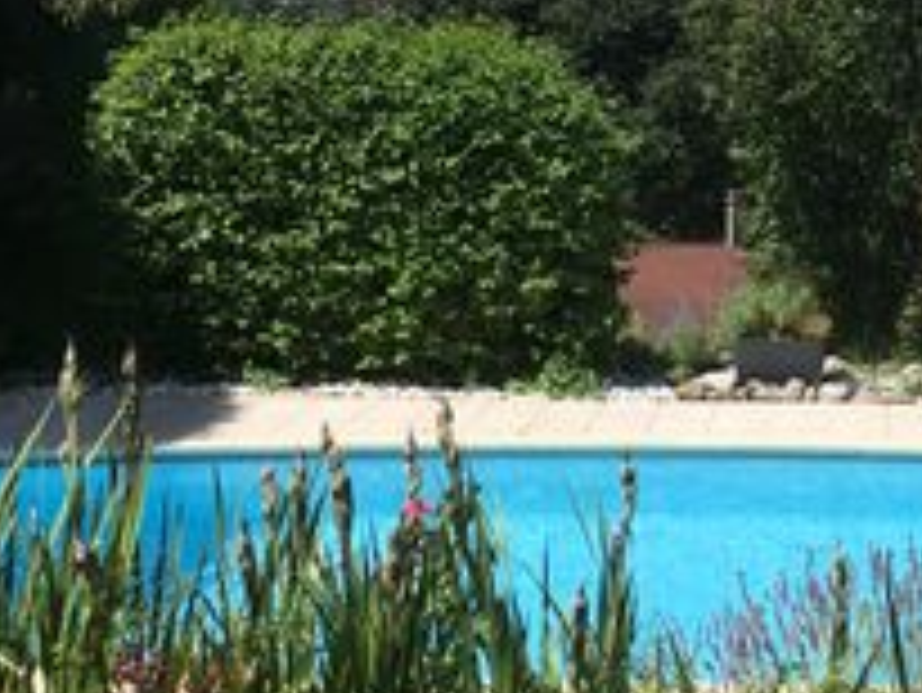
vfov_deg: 17.2
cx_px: 873
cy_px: 112
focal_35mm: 85
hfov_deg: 22.3
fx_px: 2265
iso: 25
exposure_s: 1/2024
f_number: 2.2
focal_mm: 4.15
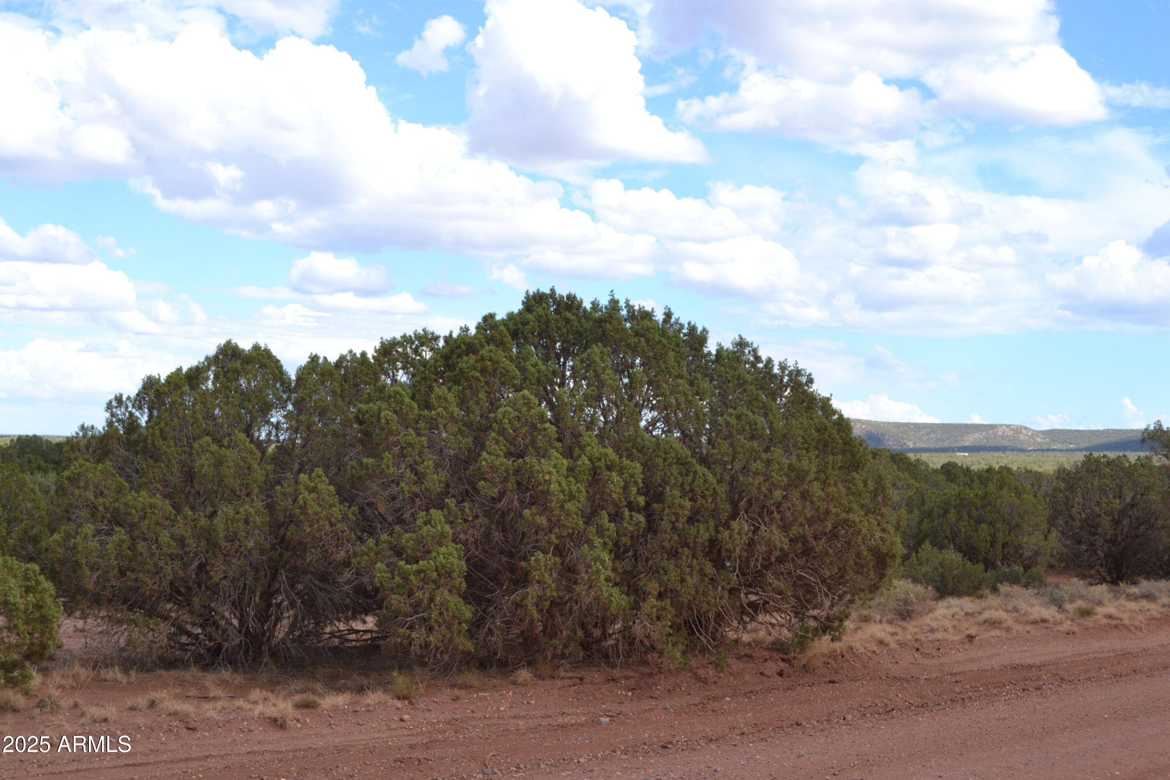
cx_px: 585
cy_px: 390
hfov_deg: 37.9
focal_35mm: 52
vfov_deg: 25.8
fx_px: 1706
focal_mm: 35
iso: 100
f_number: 7.1
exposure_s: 1/200
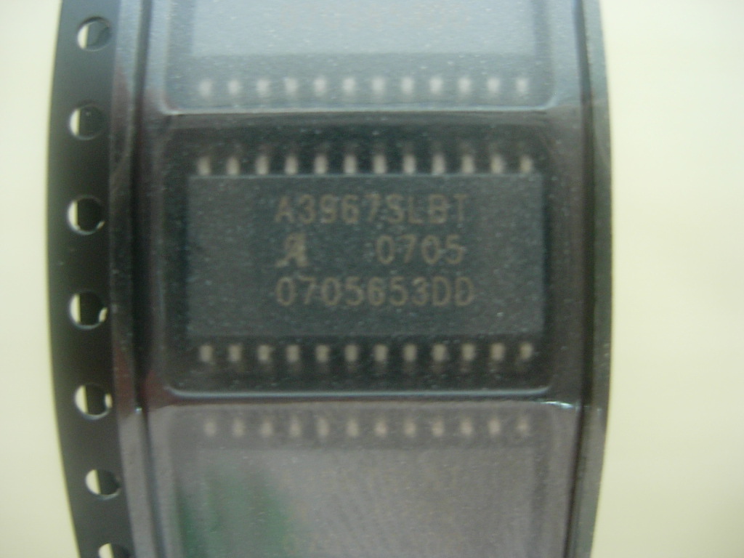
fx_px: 817
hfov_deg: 49.0
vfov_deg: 37.7
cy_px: 279
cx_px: 372
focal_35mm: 38
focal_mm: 7.8
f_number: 2.8
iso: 200
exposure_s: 1/11.3
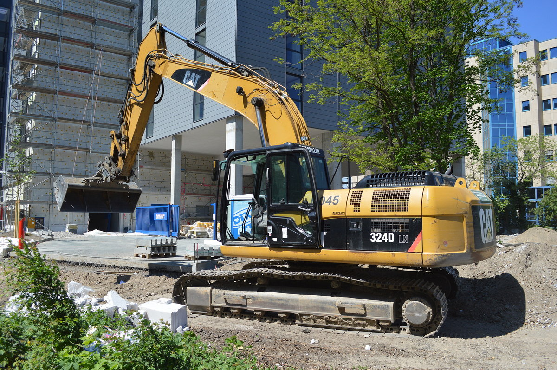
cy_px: 185
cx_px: 278
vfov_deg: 43.5
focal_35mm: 30
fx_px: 464
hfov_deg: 62.0
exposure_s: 1/1600
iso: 400
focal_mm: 20
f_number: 5.6
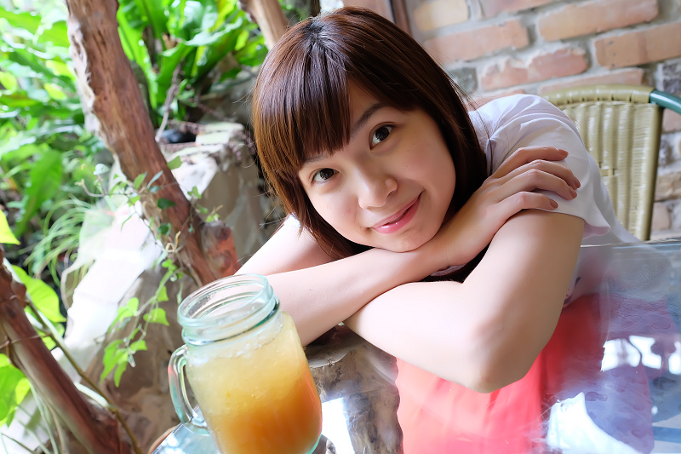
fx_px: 662
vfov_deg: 37.8
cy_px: 227
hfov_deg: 54.4
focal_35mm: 35
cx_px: 340
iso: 800
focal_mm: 23
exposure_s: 1/50
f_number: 4
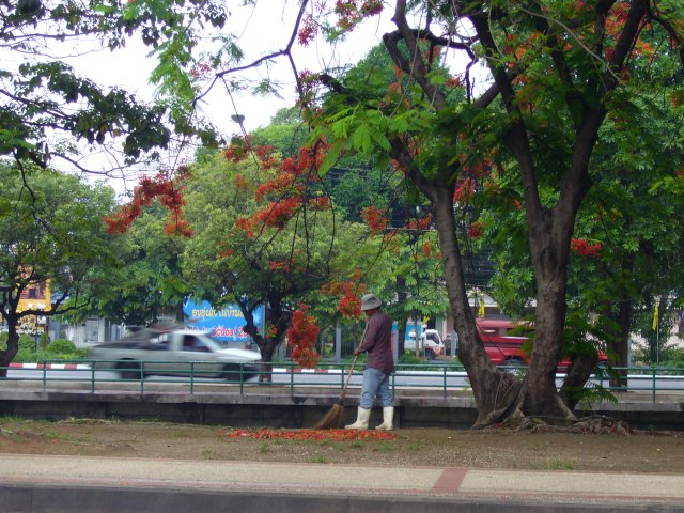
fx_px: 1660
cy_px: 256
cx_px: 342
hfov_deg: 23.3
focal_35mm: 84
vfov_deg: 17.6
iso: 100
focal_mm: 13.9
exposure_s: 1/50
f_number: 4.4
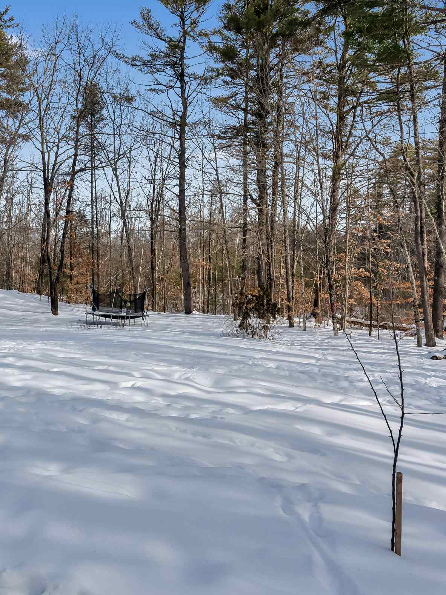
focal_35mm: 30
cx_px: 145
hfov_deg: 46.0
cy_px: 299
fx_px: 515
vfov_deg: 60.0
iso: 800
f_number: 8
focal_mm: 16
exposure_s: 1/1500
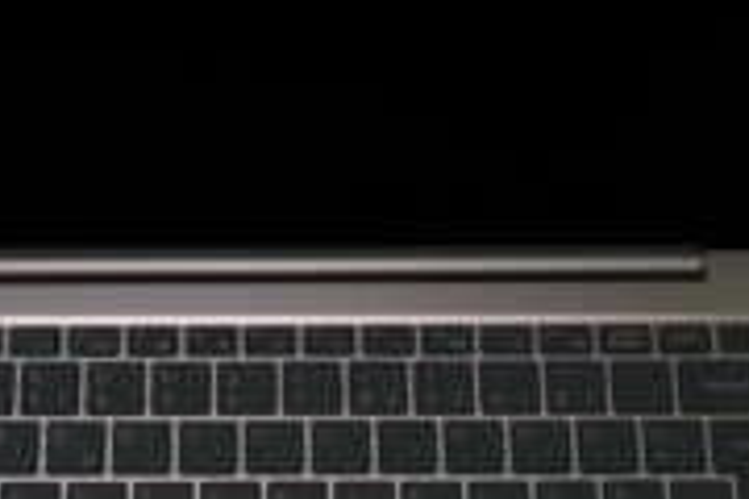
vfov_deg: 14.7
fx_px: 1893
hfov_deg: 22.3
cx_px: 229
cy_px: 524
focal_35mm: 91
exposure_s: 1/100
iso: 1250
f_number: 8
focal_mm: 27.9
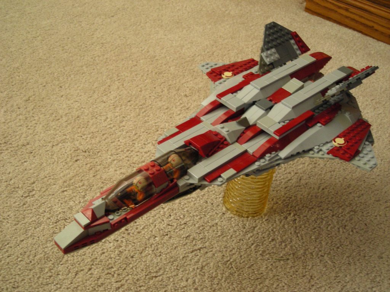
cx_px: 195
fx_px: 530
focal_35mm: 47
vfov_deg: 30.9
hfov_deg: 40.4
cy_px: 146
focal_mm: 7.8
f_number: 3.4
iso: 200
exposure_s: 1/6.9
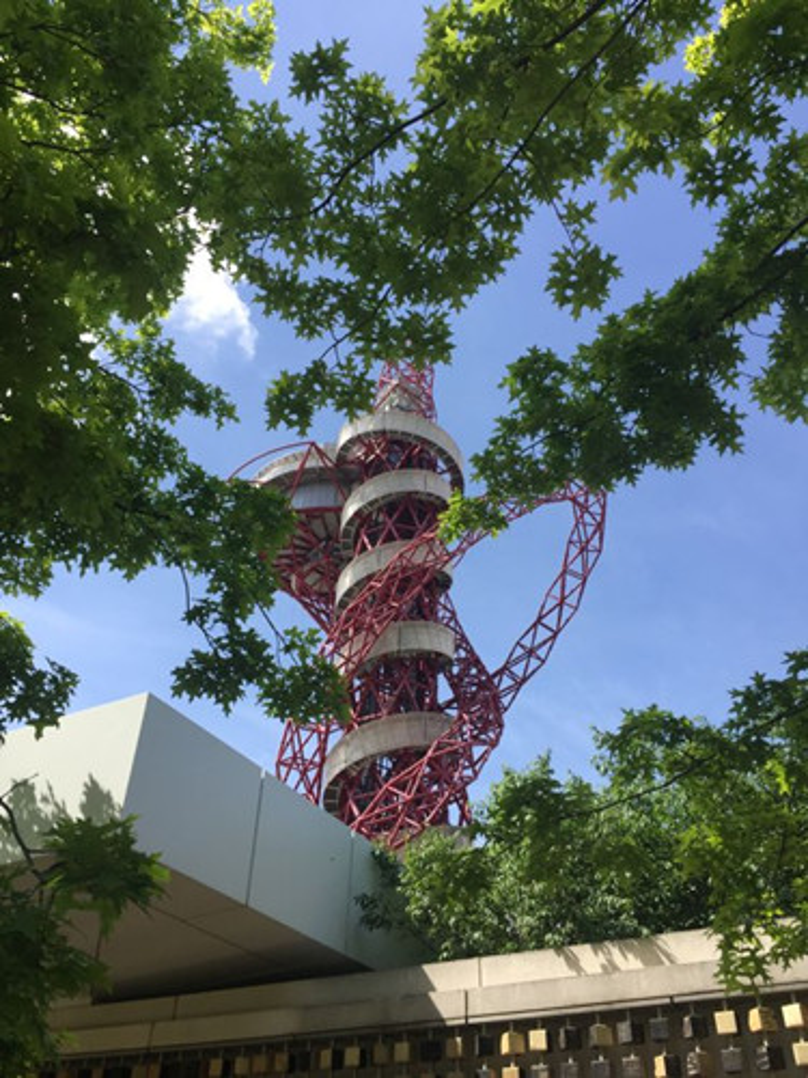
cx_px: 404
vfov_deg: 61.7
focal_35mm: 29
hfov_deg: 48.2
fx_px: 903
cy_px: 539
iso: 32
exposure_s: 1/1236
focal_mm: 4.15
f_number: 2.2
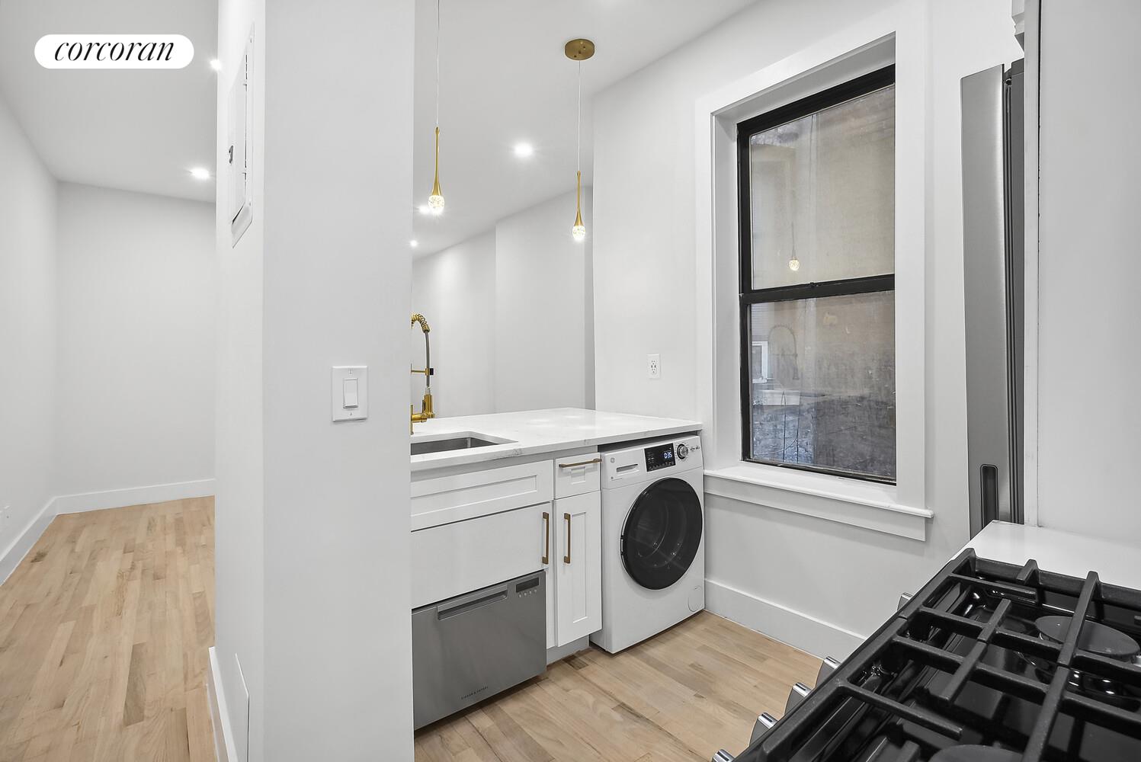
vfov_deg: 73.8
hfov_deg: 96.7
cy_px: 381
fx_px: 507
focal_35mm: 16
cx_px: 570
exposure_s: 1/13
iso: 640
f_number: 11
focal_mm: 16
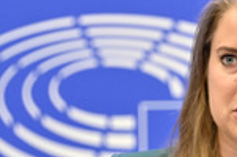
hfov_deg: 4.4
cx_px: 216
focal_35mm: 464
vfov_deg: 2.9
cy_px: 193
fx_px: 3048
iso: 2000
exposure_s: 1/320
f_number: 2.8
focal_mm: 155
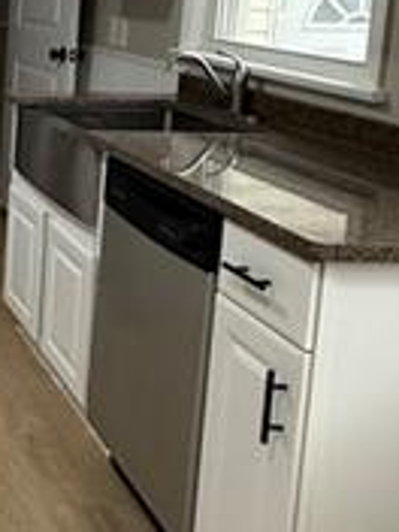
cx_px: -281
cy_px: 103
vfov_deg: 30.9
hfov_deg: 19.3
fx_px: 937
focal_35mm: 61
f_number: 2.2
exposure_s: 1/120
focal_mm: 2.22
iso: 250
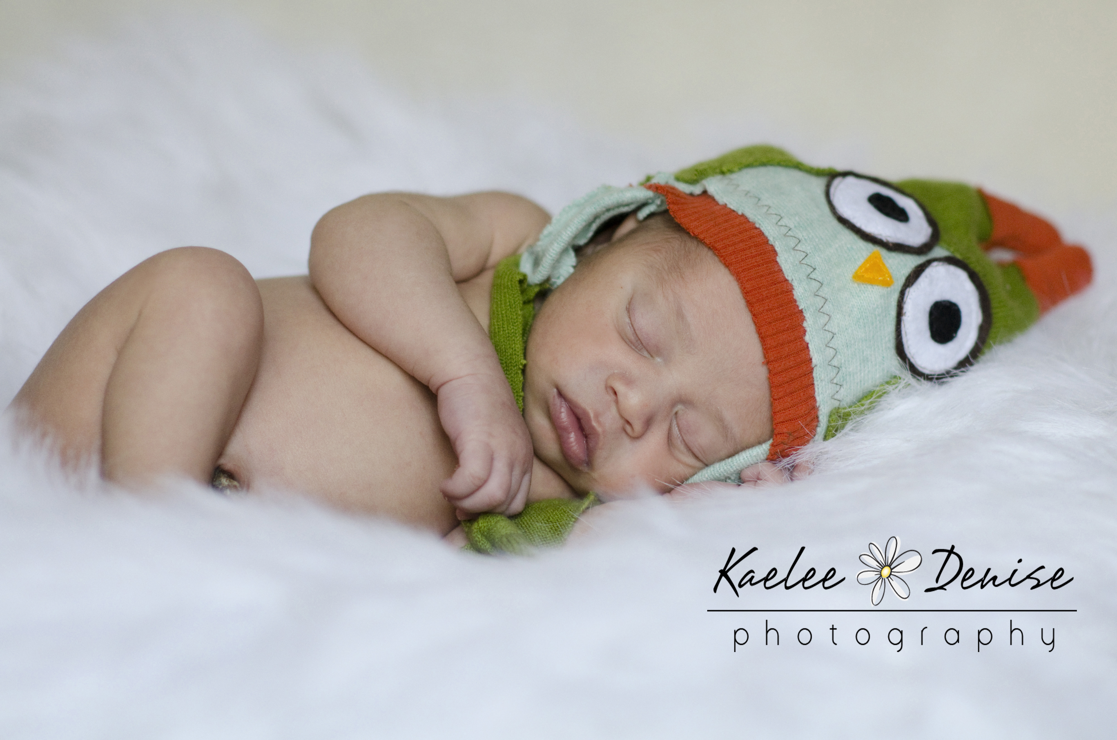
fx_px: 3948
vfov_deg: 10.7
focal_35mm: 128
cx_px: 558
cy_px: 370
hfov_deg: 16.1
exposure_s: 1/400
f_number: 1.8
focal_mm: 85
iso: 1000
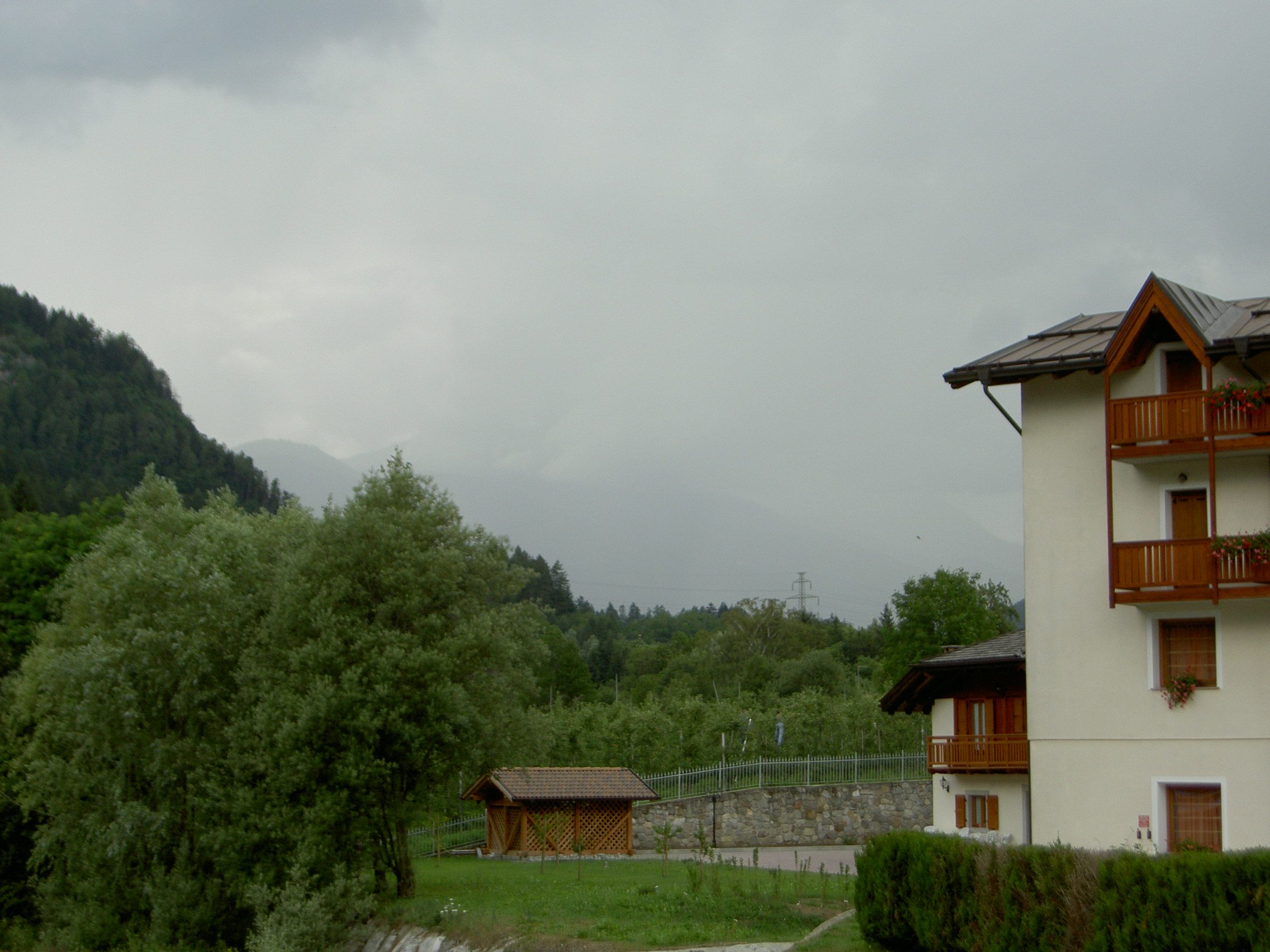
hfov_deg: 28.2
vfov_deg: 21.3
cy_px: 476
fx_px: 2531
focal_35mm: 69
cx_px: 635
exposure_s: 1/320
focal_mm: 14.2
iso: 50
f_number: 3.7
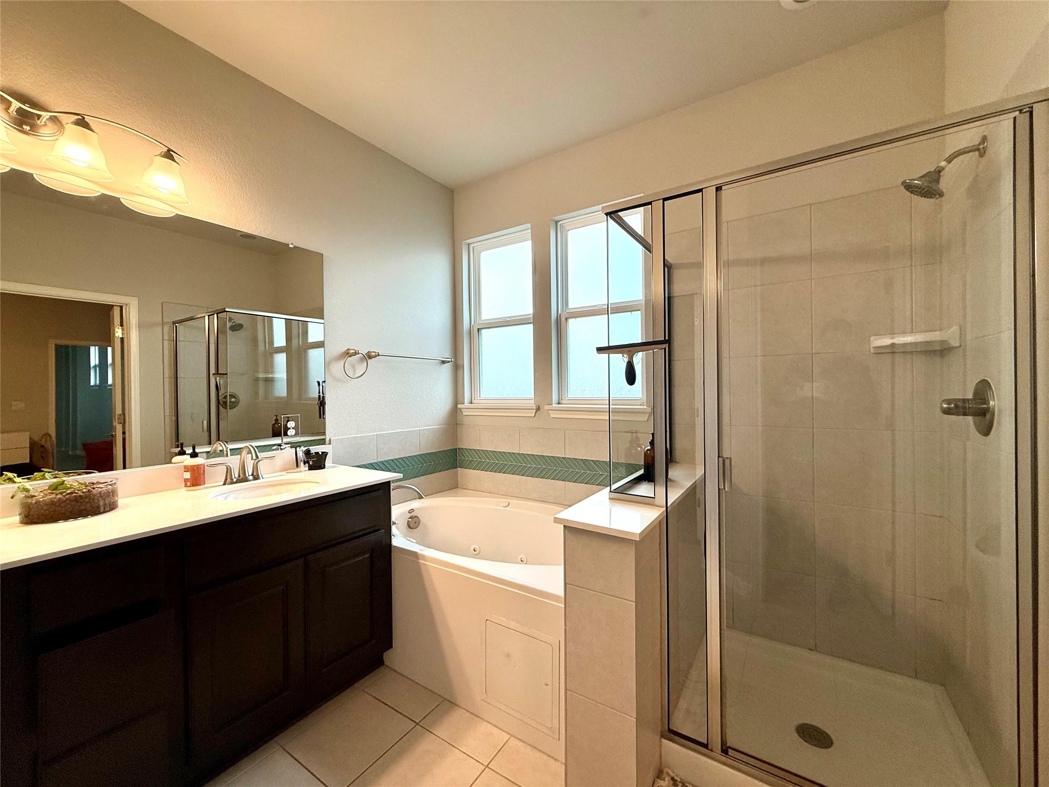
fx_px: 424
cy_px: 394
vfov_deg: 85.7
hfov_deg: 102.1
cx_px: 524
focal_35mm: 14
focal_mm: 2.22
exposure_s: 1/120
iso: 125
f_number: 2.2
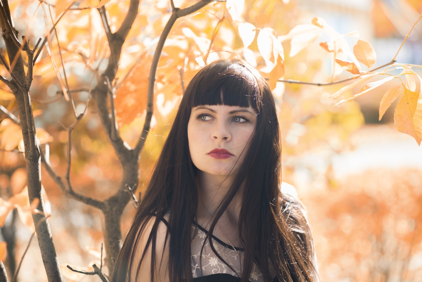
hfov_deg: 23.9
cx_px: 211
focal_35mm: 85
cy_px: 141
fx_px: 997
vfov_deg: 16.1
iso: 100
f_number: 2.2
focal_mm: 85
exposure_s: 1/320
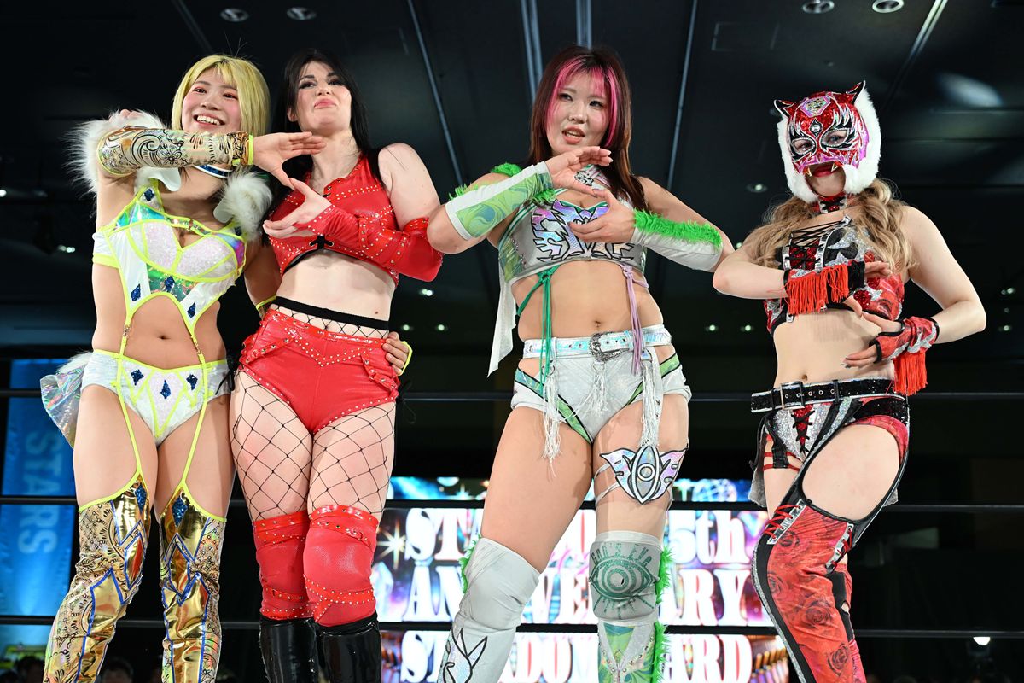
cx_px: 512
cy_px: 342
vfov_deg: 29.2
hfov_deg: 42.7
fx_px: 1308
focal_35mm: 46
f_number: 4
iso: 3200
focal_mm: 46
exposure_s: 1/640
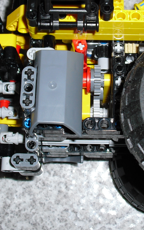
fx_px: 496
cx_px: 77
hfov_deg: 16.5
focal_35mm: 79
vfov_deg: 25.9
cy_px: 66
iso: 100
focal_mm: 6.3
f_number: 3.1
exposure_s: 1/60
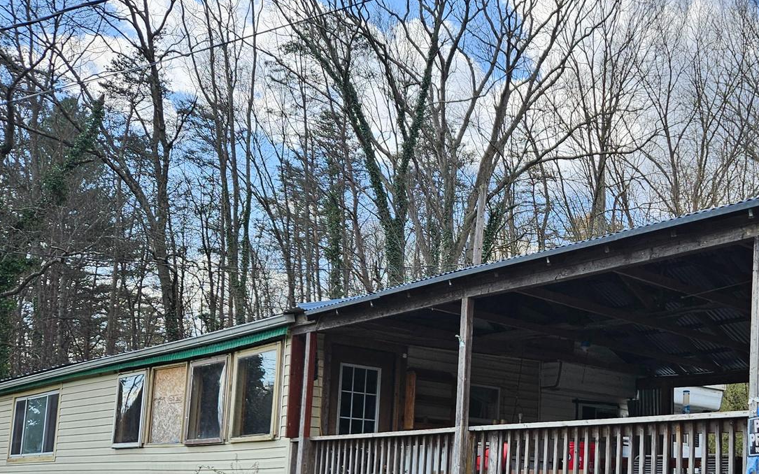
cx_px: 567
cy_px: 408
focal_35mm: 46
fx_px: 951
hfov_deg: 42.2
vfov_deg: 27.2
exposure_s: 1/790
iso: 25
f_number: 1.8
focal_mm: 5.4
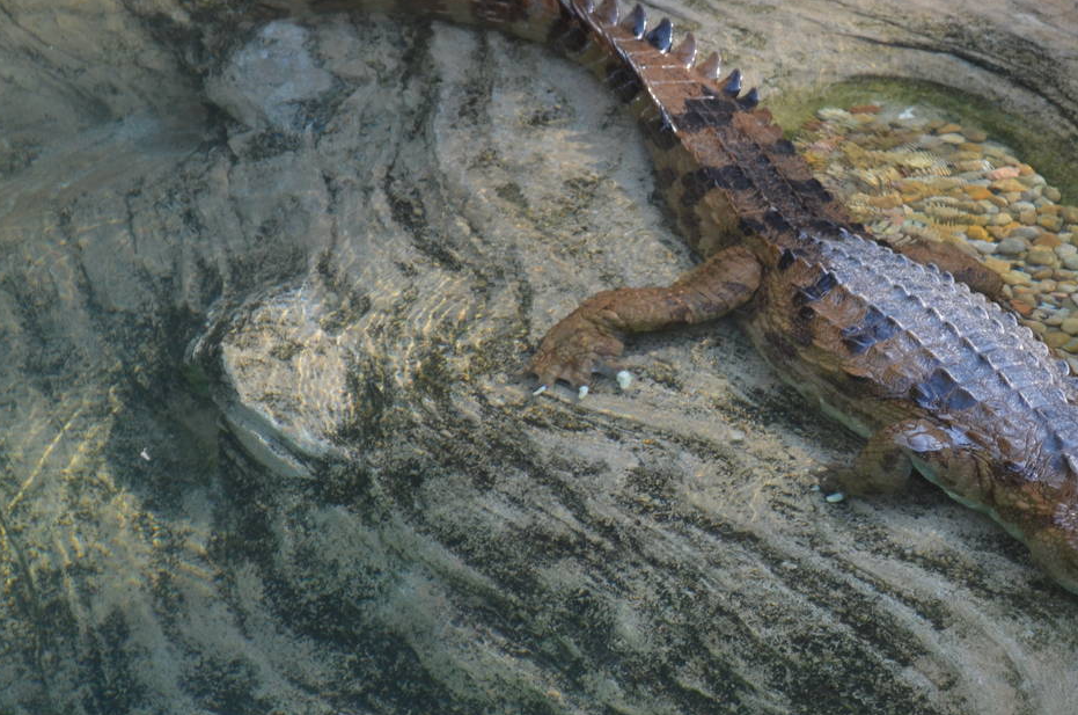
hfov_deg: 15.2
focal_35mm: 134
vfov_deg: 10.2
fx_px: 4005
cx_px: 838
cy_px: 321
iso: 360
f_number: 5.6
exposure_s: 1/125
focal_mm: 52
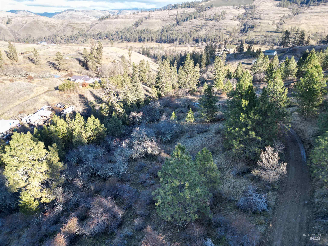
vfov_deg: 56.8
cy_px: 123
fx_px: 227
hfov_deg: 71.6
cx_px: 164
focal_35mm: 24
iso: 100
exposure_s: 1/640
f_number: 1.7
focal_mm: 6.72
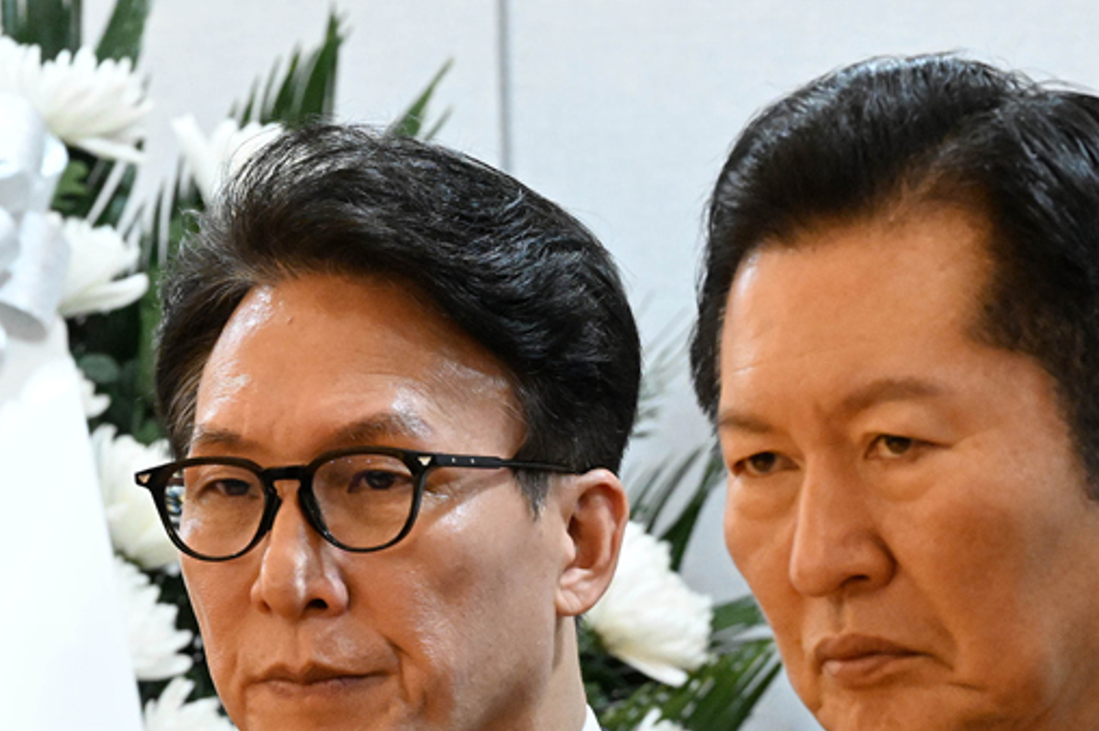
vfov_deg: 4.4
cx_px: 640
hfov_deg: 6.5
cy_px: 568
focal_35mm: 315
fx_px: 9610
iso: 6400
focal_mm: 200
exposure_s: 1/160
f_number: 8
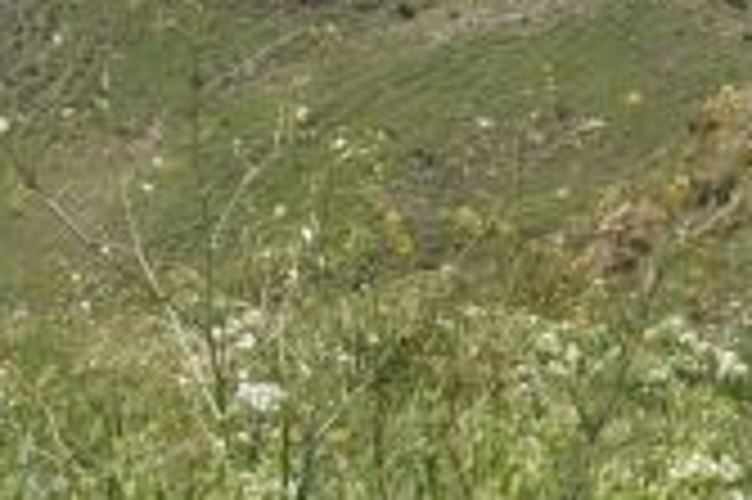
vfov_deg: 3.5
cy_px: -890
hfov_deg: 5.2
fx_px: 8139
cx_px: 1648
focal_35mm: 390
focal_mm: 50
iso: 125
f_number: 10
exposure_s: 1/200
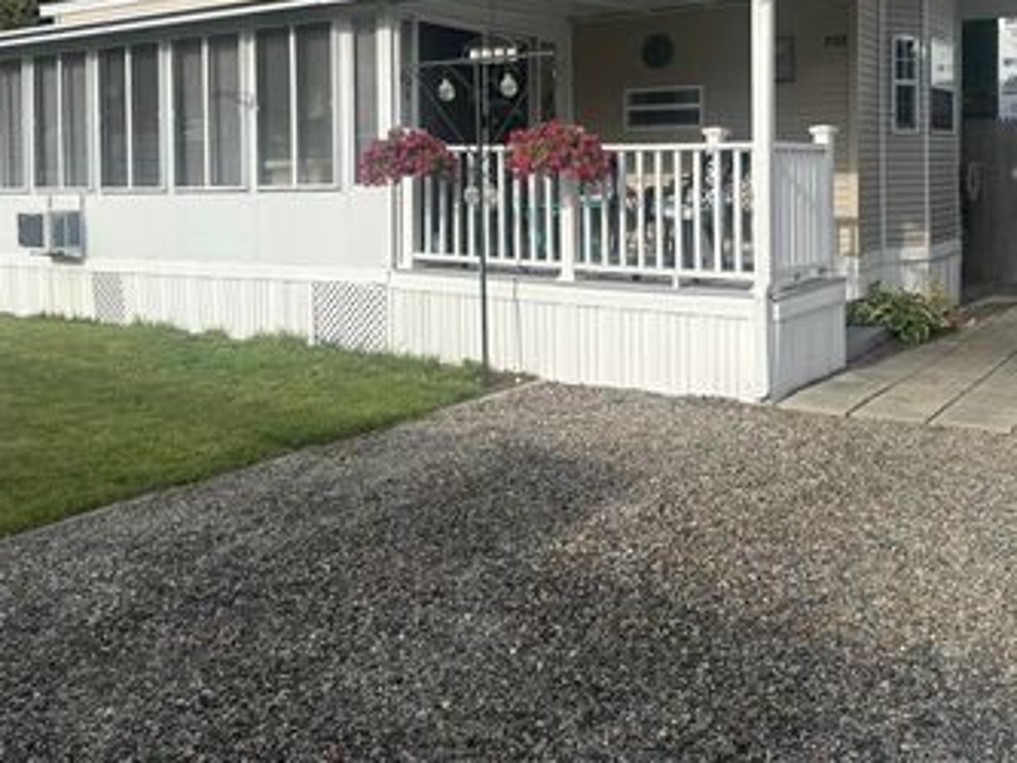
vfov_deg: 38.7
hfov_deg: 51.2
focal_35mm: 36
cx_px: 583
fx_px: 1058
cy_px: 194
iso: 80
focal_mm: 6.86
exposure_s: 1/4184
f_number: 1.78
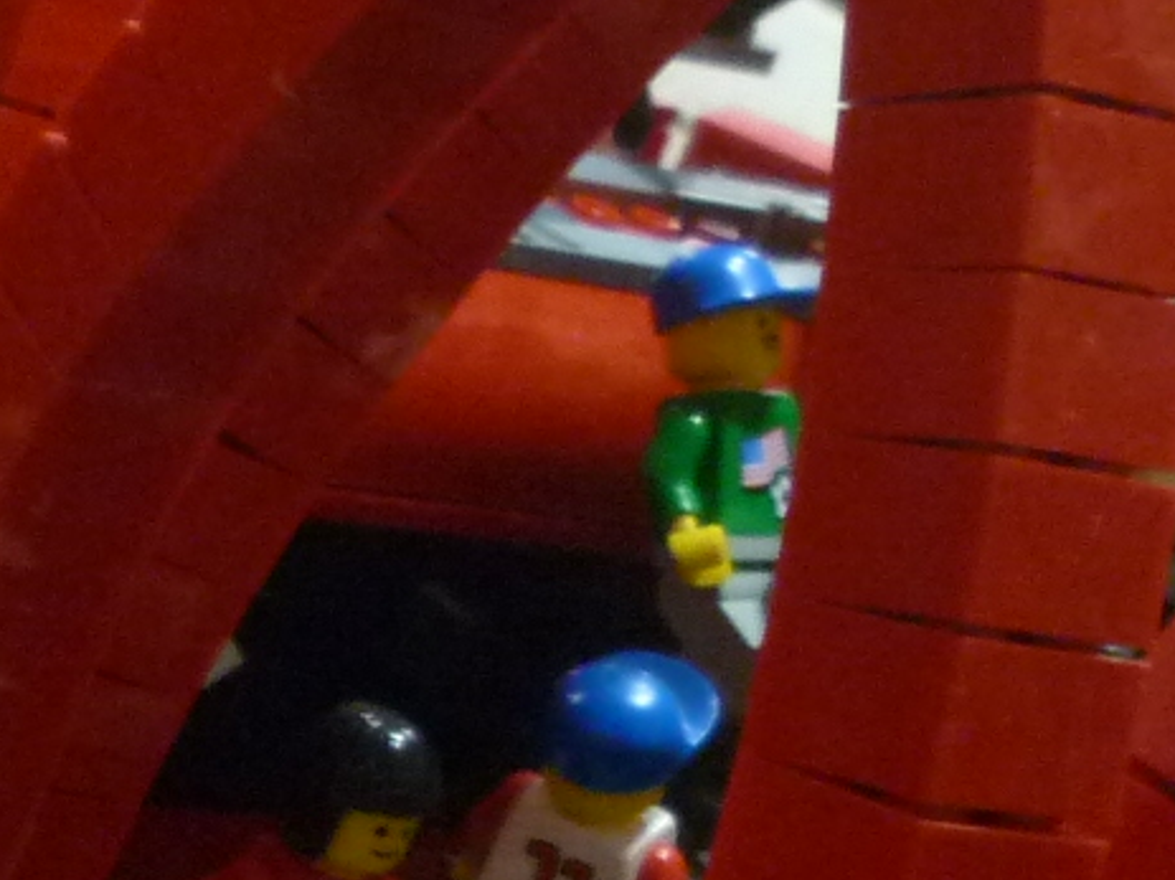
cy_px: 789
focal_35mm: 146
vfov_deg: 10.1
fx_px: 4955
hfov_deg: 13.0
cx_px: -424
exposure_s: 1/8
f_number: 2.8
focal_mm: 5.5
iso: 400
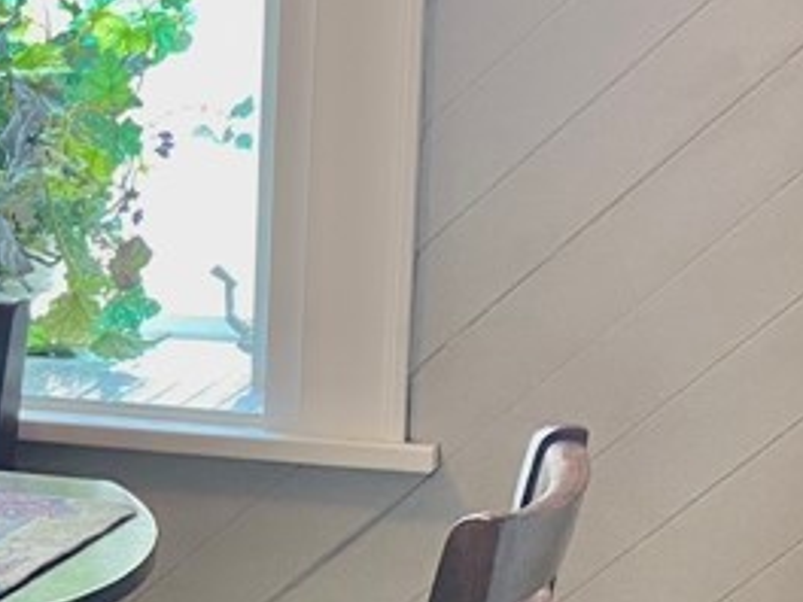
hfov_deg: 16.7
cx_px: -578
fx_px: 2343
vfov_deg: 14.6
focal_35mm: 101
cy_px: 313
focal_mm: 4.25
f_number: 1.8
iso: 100
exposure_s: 1/60
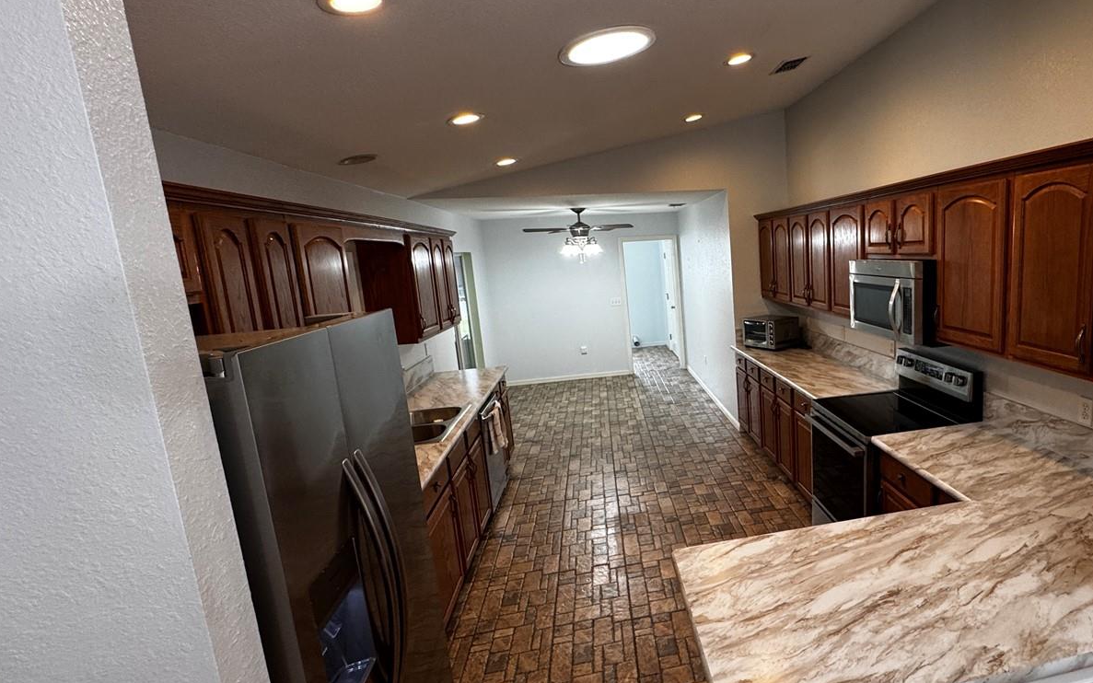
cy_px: 355
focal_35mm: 20
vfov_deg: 59.6
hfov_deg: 82.3
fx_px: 596
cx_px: 724
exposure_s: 1/60
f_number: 2.2
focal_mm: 2.22
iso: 200
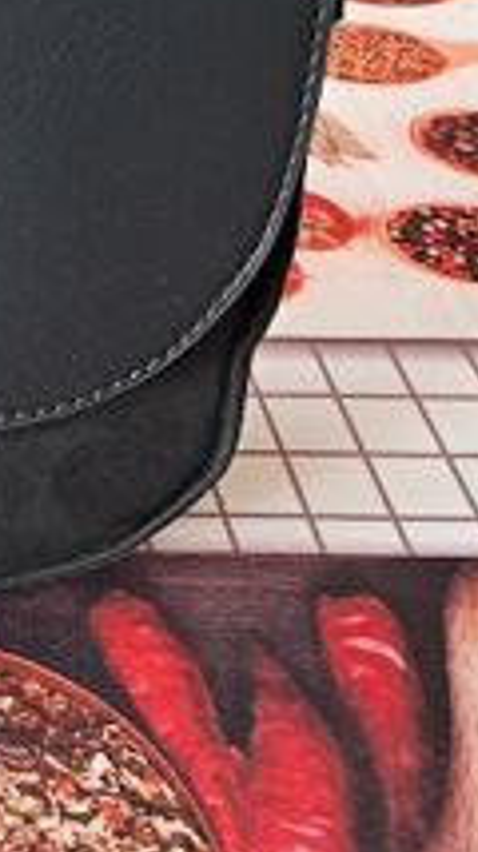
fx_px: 1491
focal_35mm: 66
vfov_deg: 31.3
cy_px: 211
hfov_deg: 15.7
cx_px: -374
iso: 250
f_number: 1.8
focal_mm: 4
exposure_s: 1/60
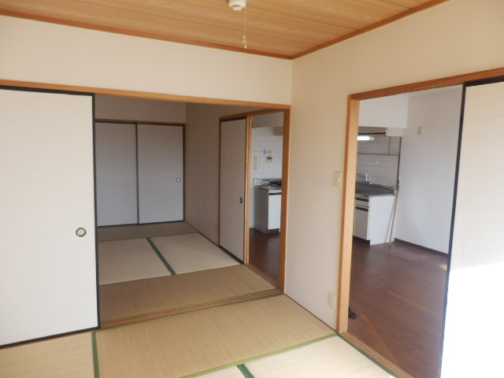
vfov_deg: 56.8
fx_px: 349
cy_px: 189
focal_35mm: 24
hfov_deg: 71.6
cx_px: 252
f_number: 3
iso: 80
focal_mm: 4.2
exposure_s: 1/60
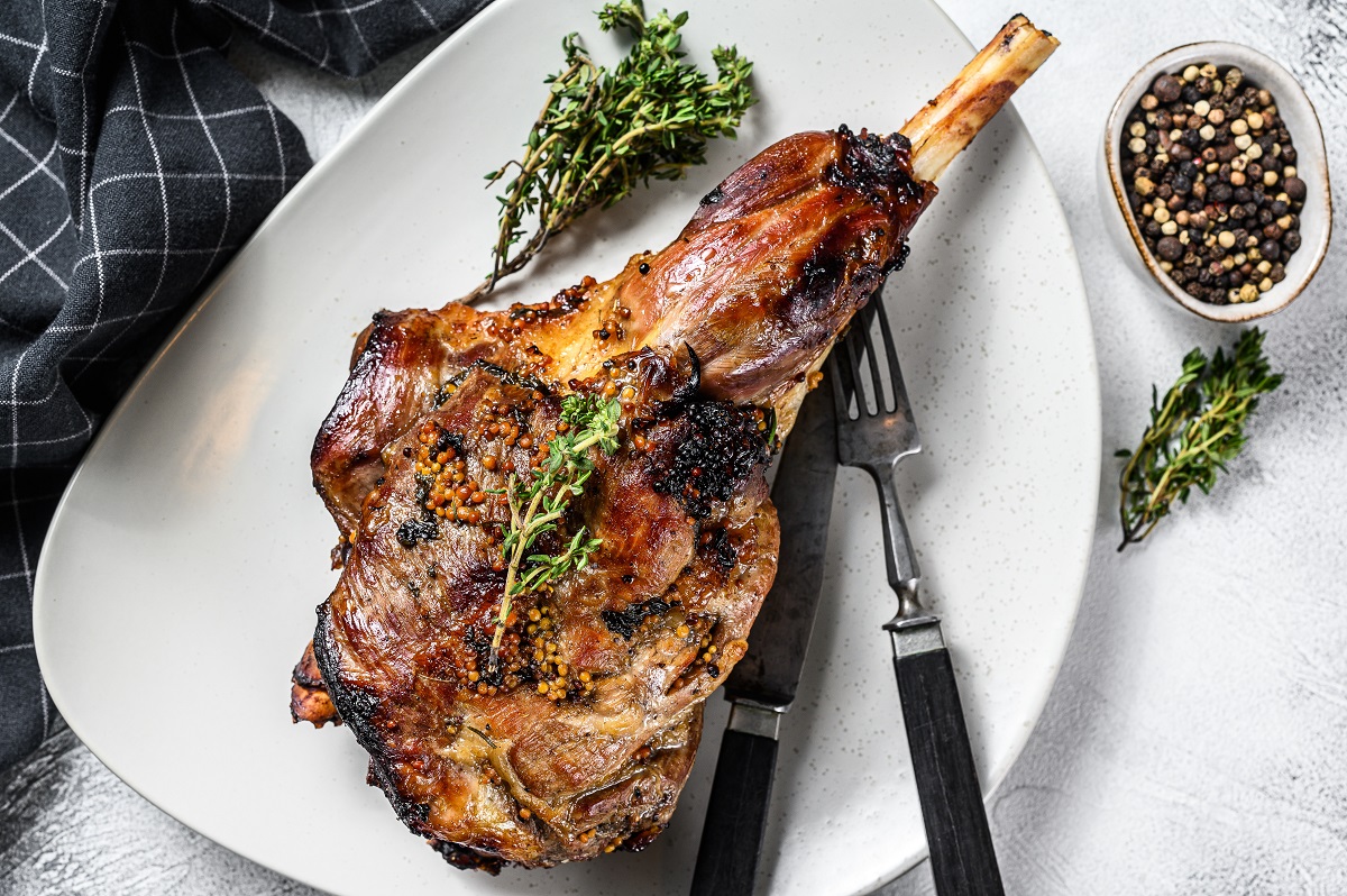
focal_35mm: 50
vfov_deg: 26.9
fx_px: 1869
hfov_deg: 39.6
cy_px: 448
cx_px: 674
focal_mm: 50
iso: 200
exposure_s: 1/125
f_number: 9
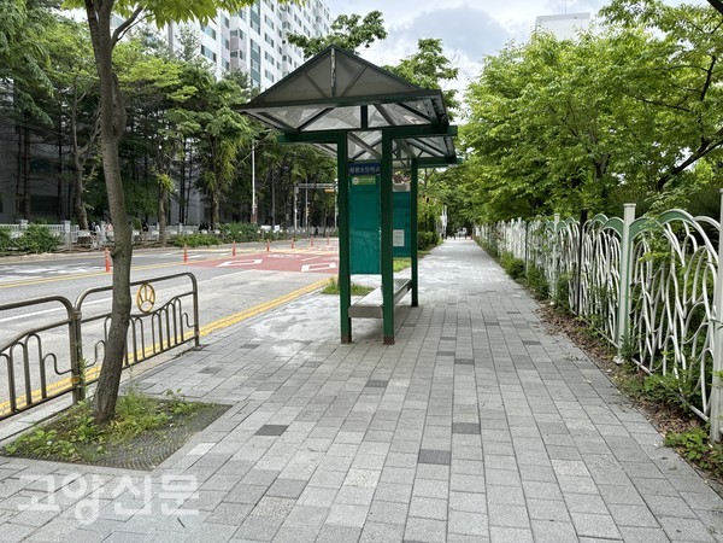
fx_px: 501
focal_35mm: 24
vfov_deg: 56.8
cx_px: 362
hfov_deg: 71.6
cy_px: 272
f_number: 1.78
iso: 80
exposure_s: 1/1010
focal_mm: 6.76
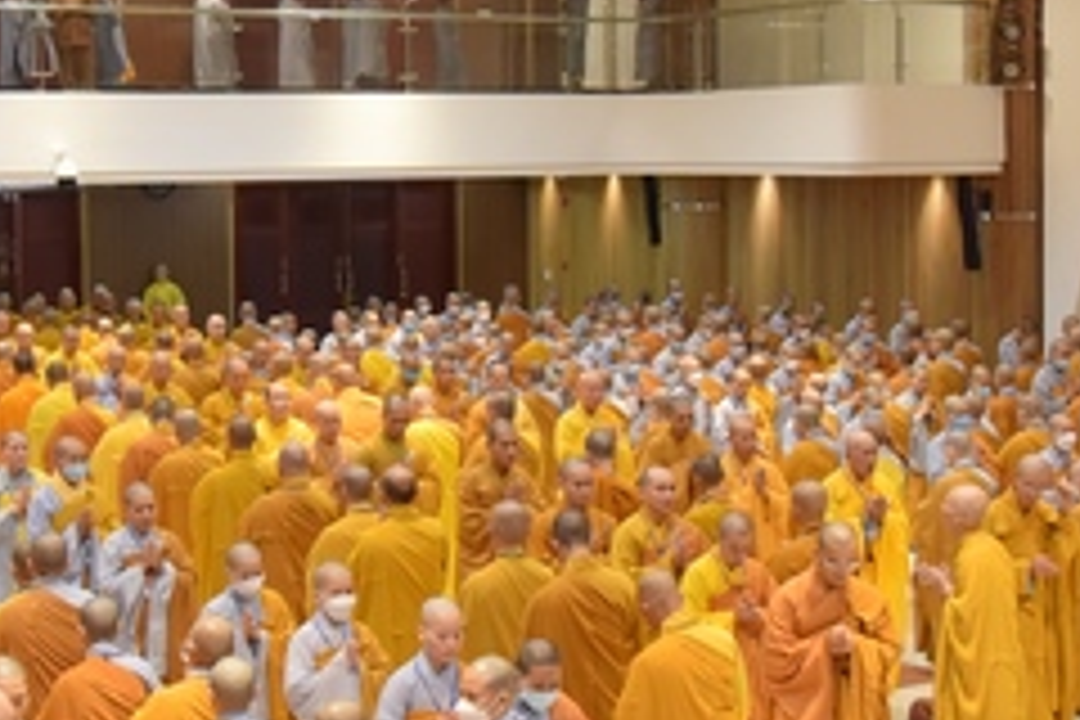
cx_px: 518
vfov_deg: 20.7
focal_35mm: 65
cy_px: 176
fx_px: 1950
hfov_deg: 31.0
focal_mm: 24
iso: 1250
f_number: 4
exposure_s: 1/125
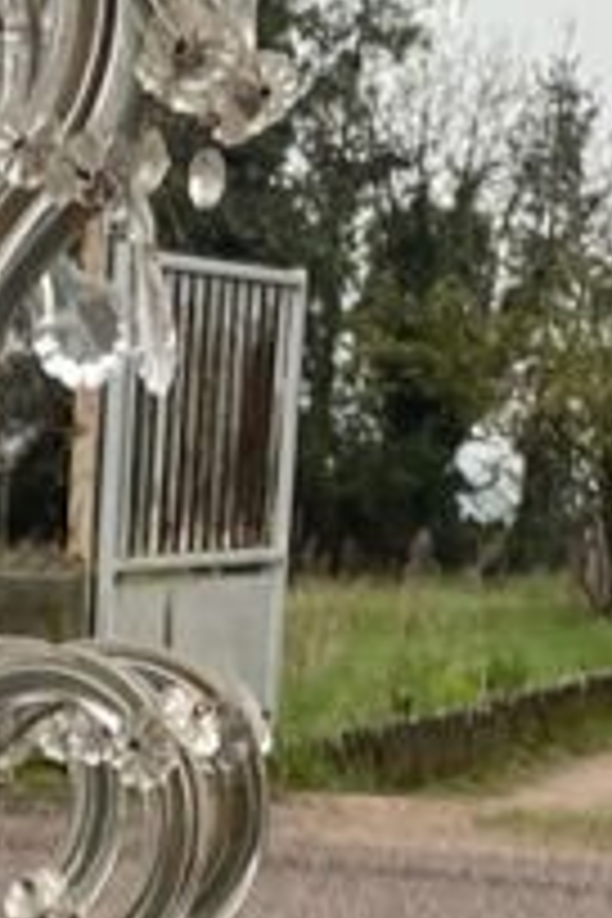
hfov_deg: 7.9
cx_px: -315
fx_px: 4335
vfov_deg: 11.6
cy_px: 1314
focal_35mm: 170
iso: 32
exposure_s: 1/365
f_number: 1.6
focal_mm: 4.2
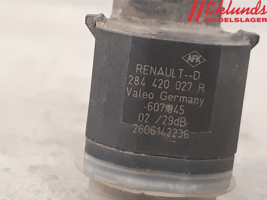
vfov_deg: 53.1
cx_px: 134
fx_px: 201
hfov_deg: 67.3
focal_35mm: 26
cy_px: 100
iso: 250
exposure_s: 1/25
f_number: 1.7
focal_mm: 3.93
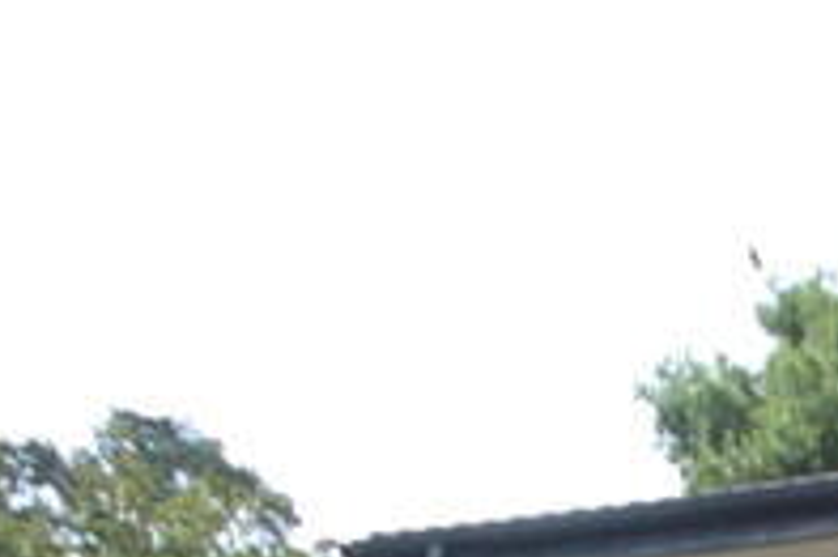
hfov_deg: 15.6
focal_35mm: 109
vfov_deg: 10.7
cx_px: 1582
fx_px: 2535
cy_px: 1333
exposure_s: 1/500
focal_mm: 14
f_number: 5
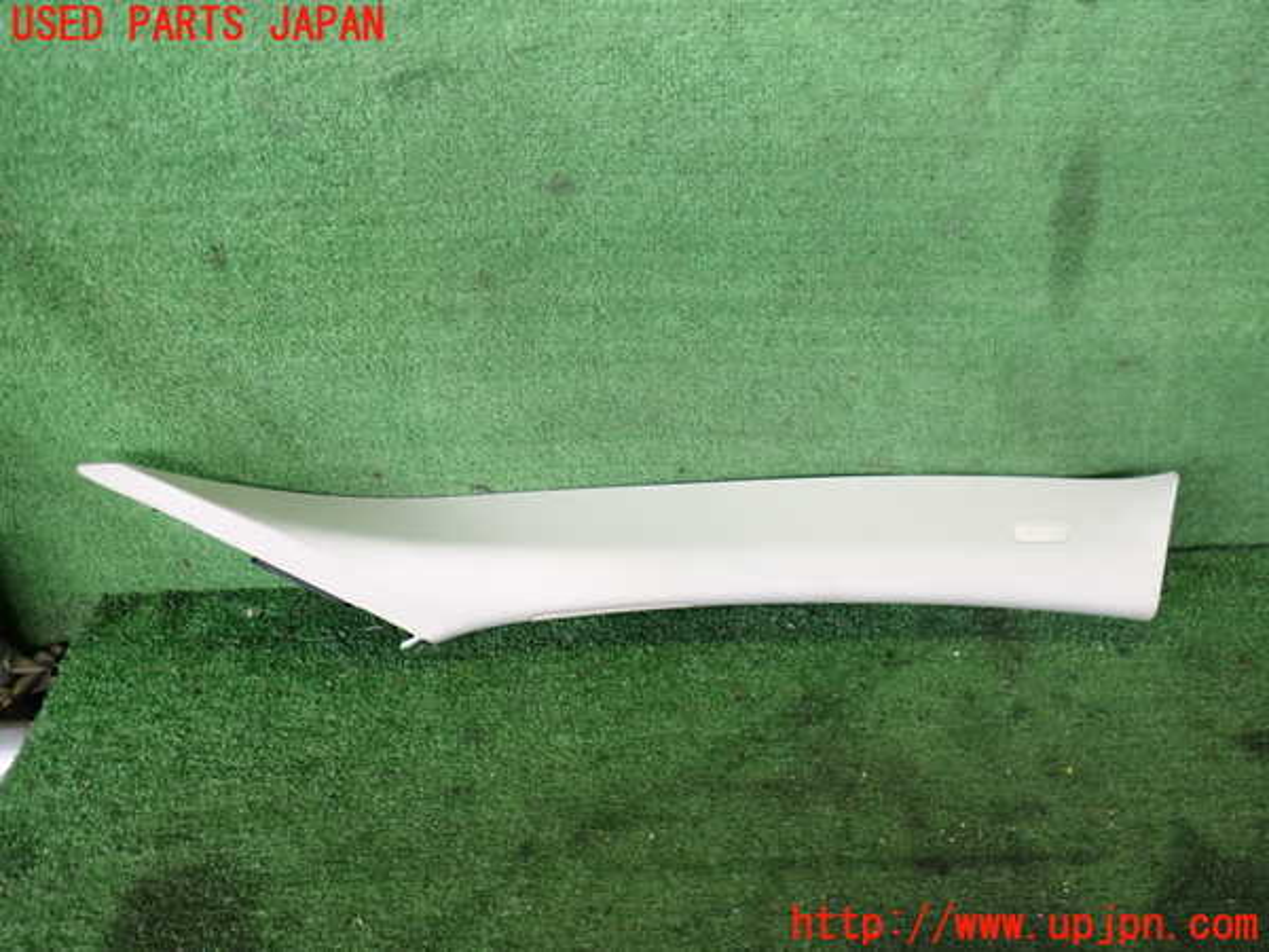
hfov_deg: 60.0
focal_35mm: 30
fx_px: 1100
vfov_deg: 46.8
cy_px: 476
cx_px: 634
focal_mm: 5.4
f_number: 2.3
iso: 200
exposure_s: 1/50
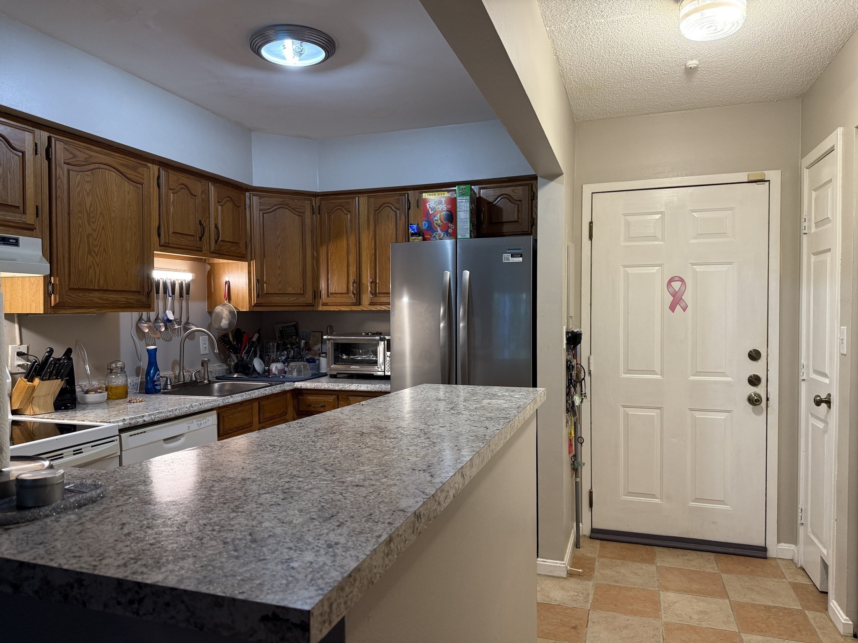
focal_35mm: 24
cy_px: 322
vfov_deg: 56.8
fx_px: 595
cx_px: 429
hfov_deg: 71.6
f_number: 1.78
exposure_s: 1/60
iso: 200
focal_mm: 6.76
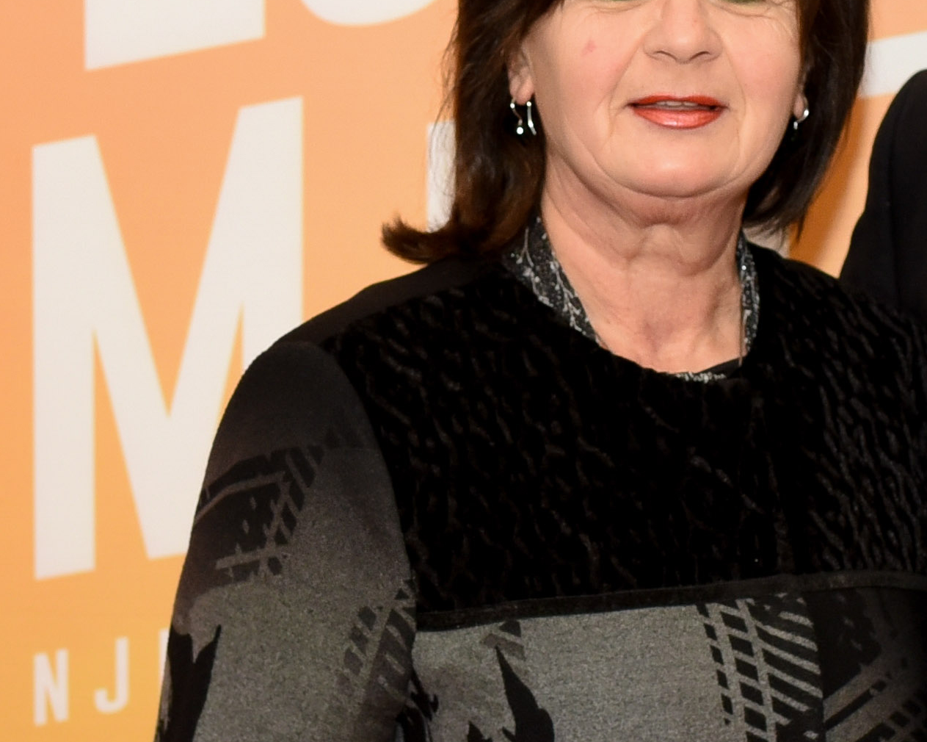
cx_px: 617
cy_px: 469
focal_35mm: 152
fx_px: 4170
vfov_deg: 10.2
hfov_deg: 12.7
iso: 1000
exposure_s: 1/200
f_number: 3.2
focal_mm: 35
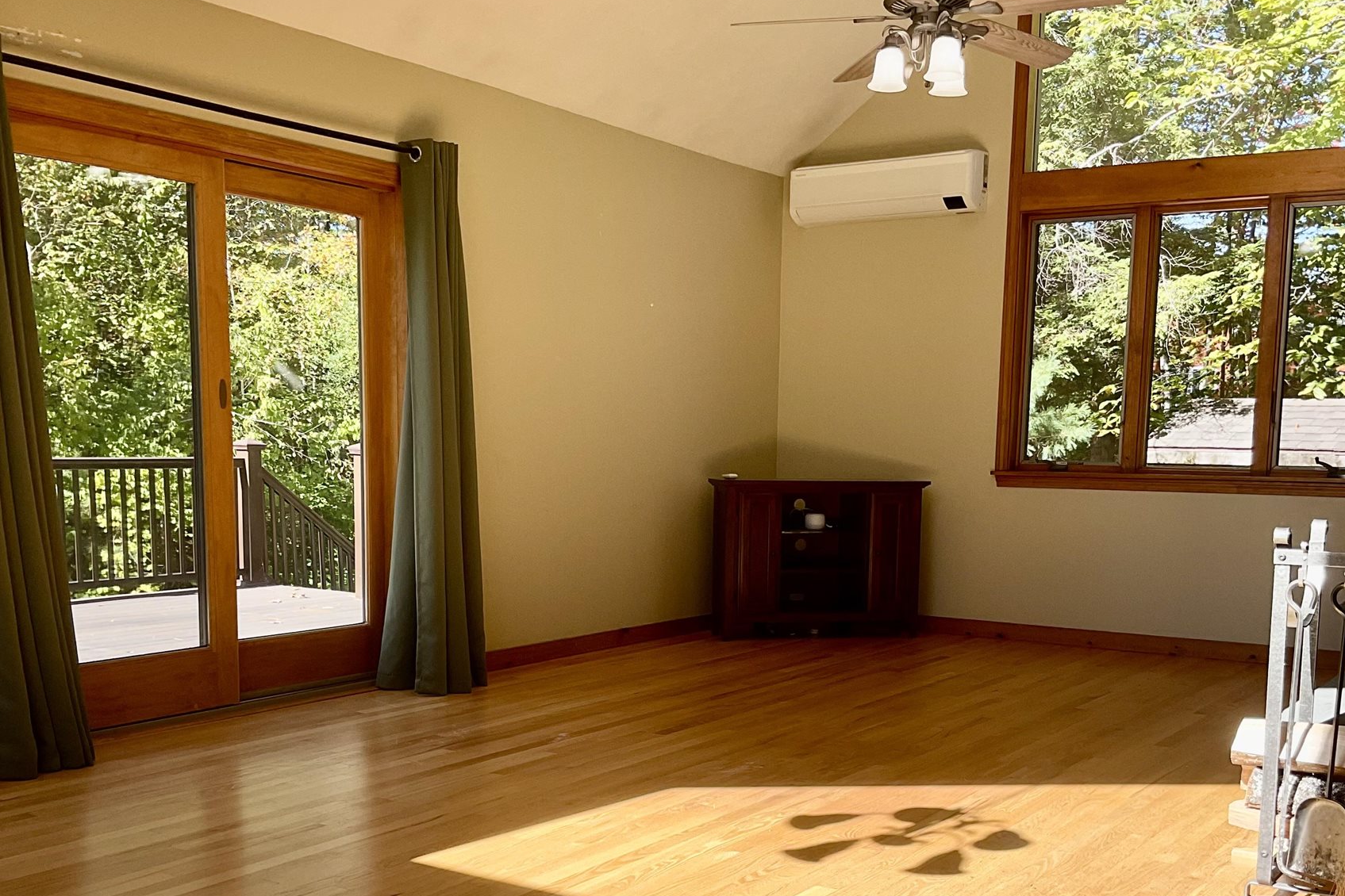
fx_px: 1532
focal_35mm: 41
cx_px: 673
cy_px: 622
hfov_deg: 47.4
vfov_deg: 32.3
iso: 16
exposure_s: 1/338
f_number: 1.8
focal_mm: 3
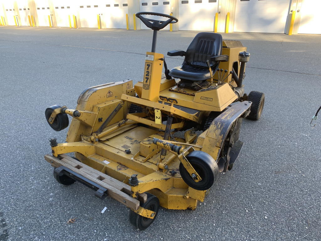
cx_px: 160
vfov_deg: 53.1
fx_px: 241
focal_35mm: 26
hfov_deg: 67.3
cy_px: 120
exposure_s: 1/142
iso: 25
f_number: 1.8
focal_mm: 4.25
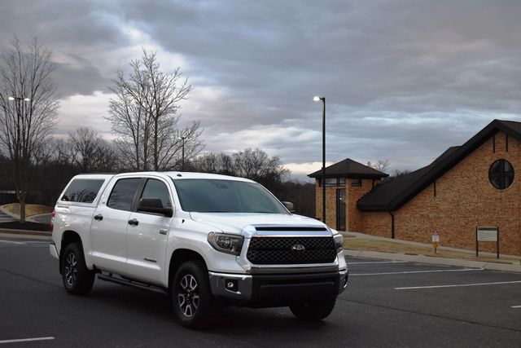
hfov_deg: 37.8
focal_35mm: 52
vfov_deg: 25.8
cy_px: 174
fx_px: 760
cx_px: 260
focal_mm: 35
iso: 800
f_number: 4.5
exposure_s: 1/125
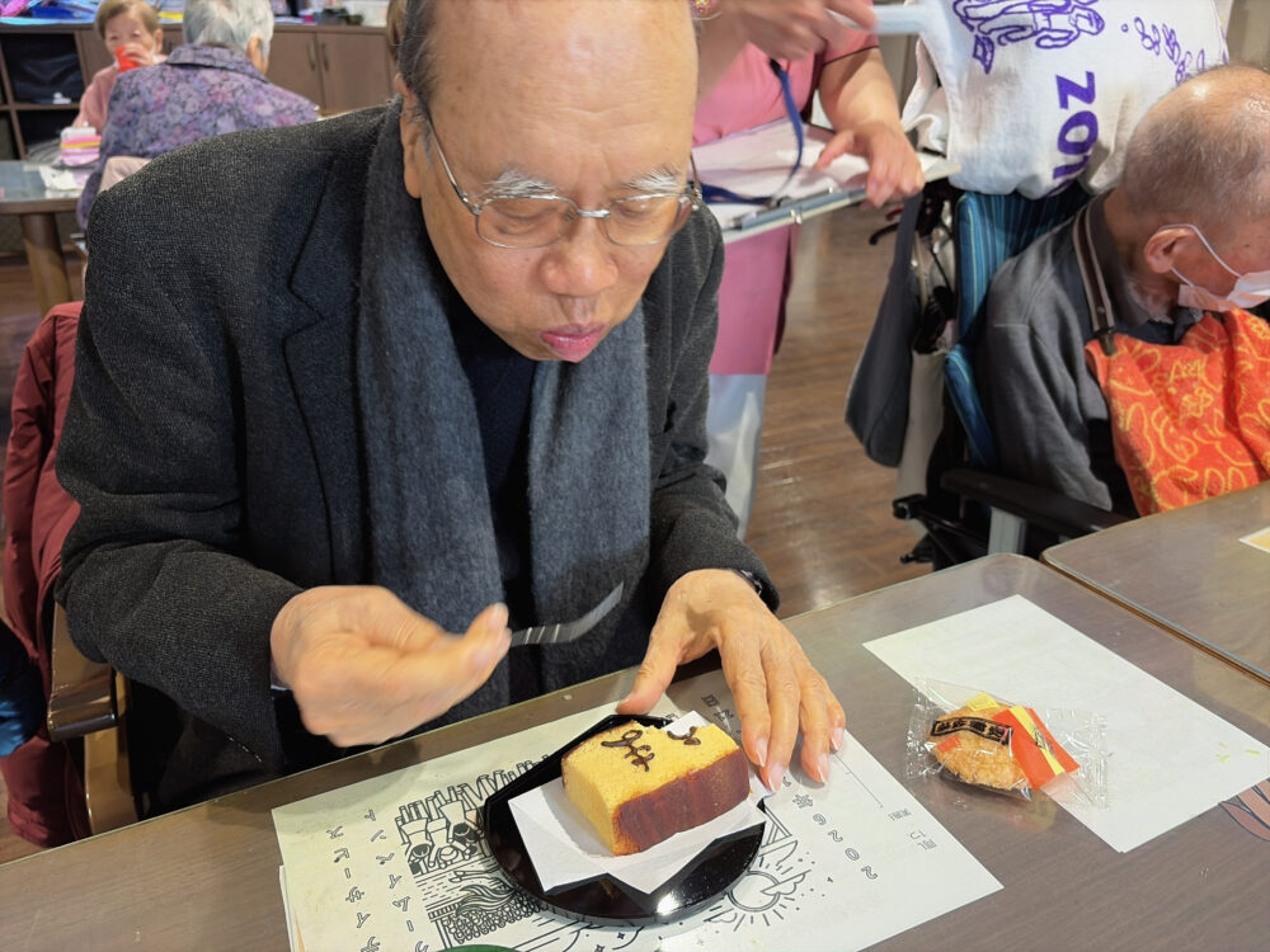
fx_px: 954
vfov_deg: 53.1
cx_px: 635
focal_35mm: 26
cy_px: 476
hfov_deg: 67.3
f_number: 1.6
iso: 125
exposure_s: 1/60
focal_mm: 5.96
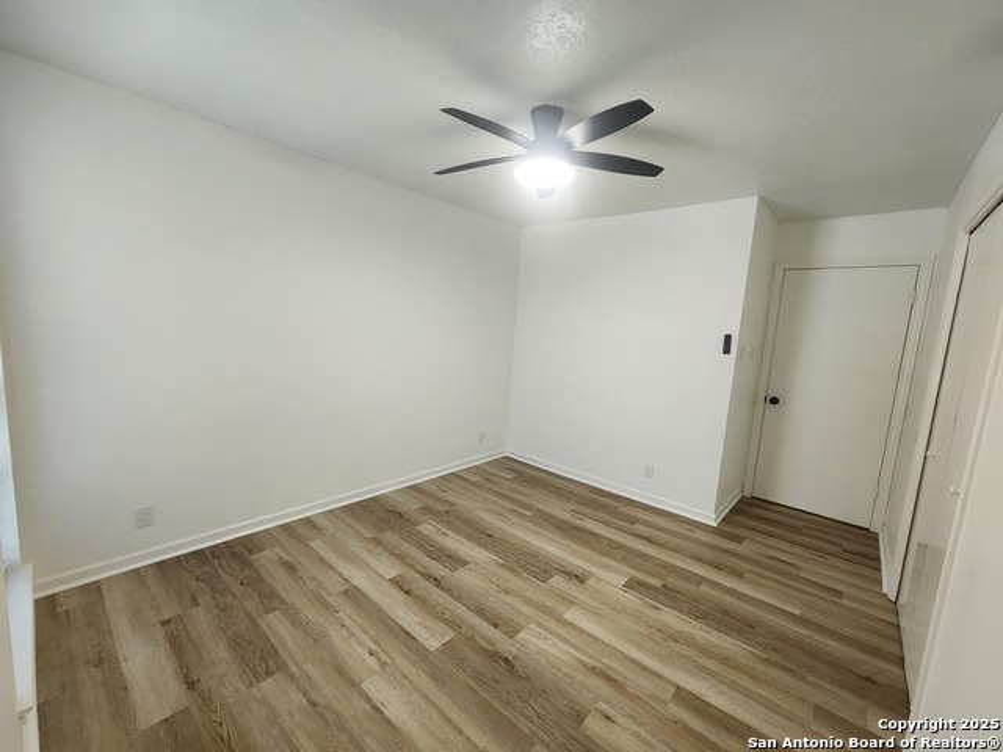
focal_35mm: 13
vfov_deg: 89.9
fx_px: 377
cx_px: 502
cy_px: 376
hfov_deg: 106.2
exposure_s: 1/60
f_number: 2.2
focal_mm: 2.2
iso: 320
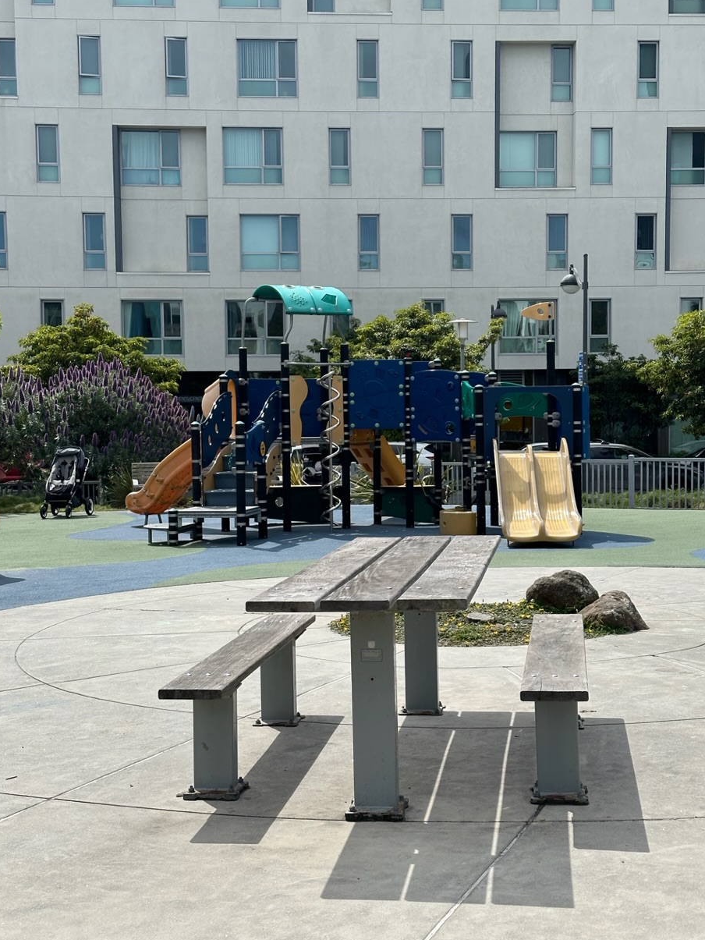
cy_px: 471
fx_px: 1385
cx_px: 370
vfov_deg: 37.5
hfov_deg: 28.6
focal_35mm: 51
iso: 64
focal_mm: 6.86
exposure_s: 1/6211
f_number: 1.78
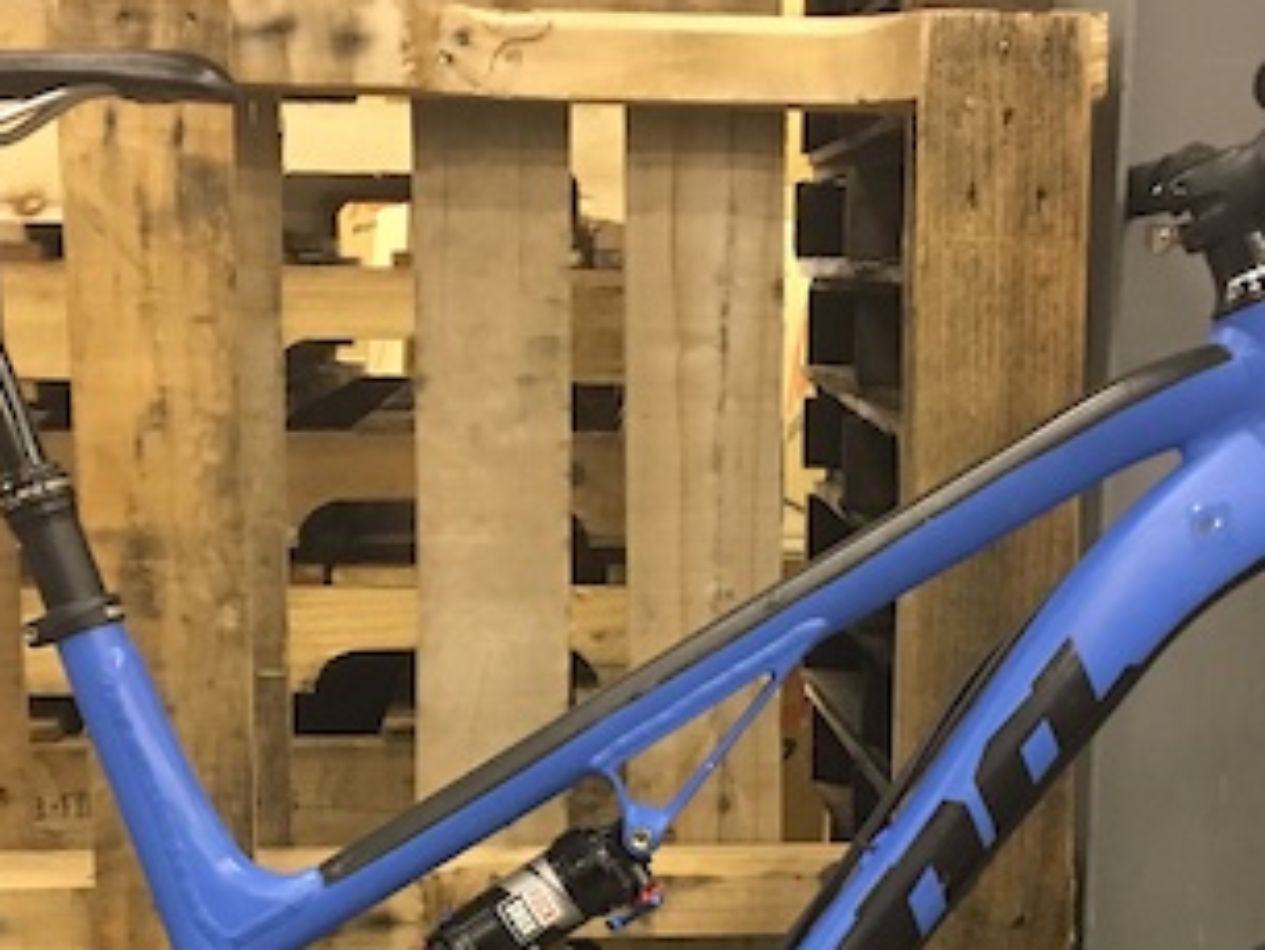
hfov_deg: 25.6
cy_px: 859
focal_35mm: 76
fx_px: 2778
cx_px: 718
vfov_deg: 19.1
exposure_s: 1/15
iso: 200
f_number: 2.2
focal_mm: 4.15
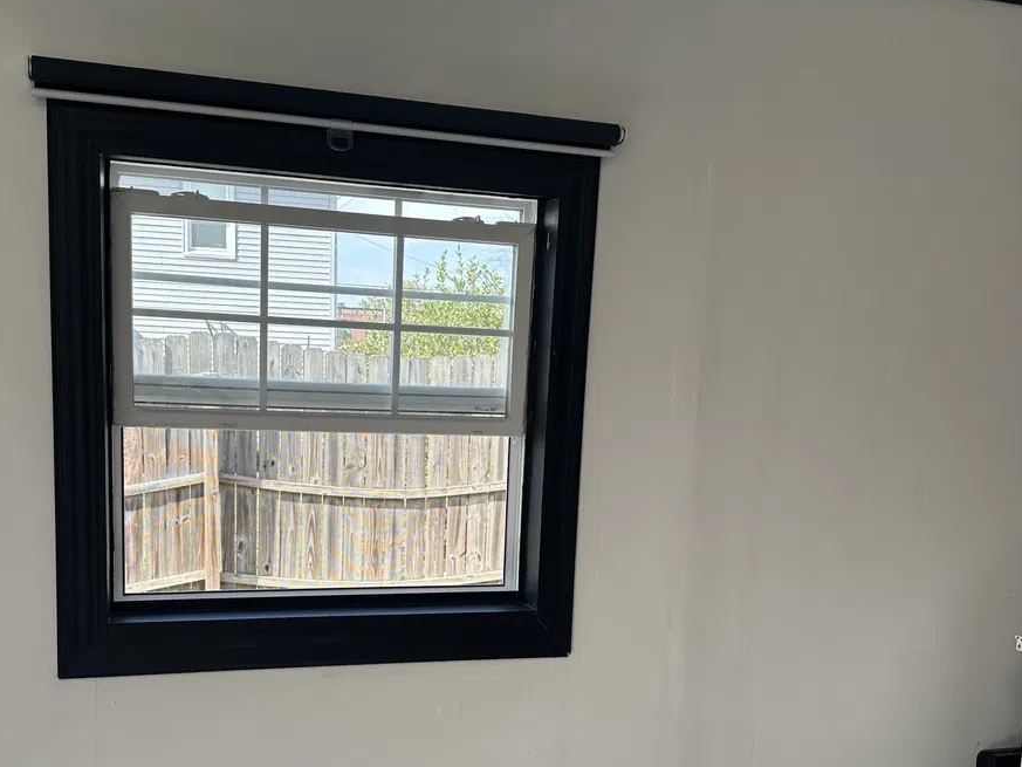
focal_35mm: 33
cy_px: 516
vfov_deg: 42.3
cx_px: 434
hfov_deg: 55.1
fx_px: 974
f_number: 1.78
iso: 80
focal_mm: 6.86
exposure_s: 1/597
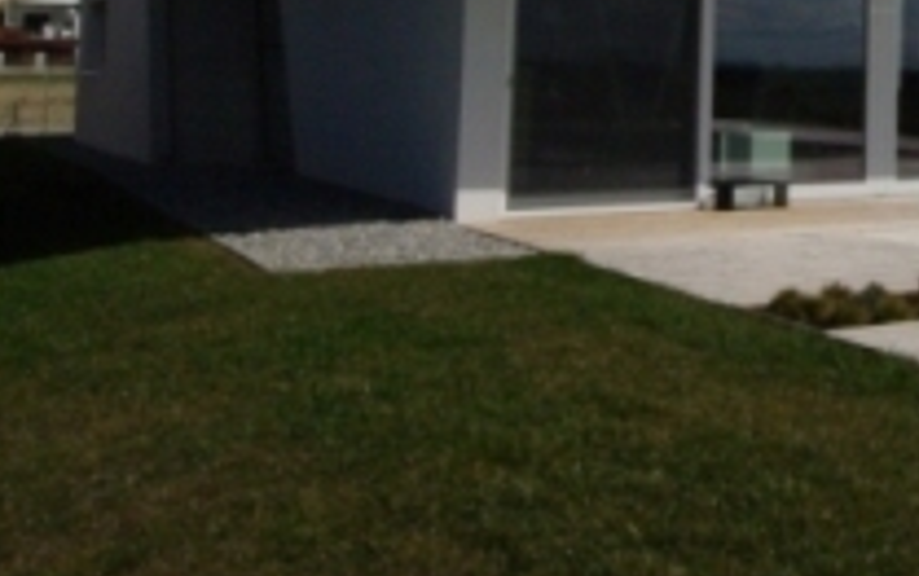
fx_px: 1354
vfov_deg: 22.5
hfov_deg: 33.7
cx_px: 954
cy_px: -81
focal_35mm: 54
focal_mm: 10
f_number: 22
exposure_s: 1/350
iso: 800
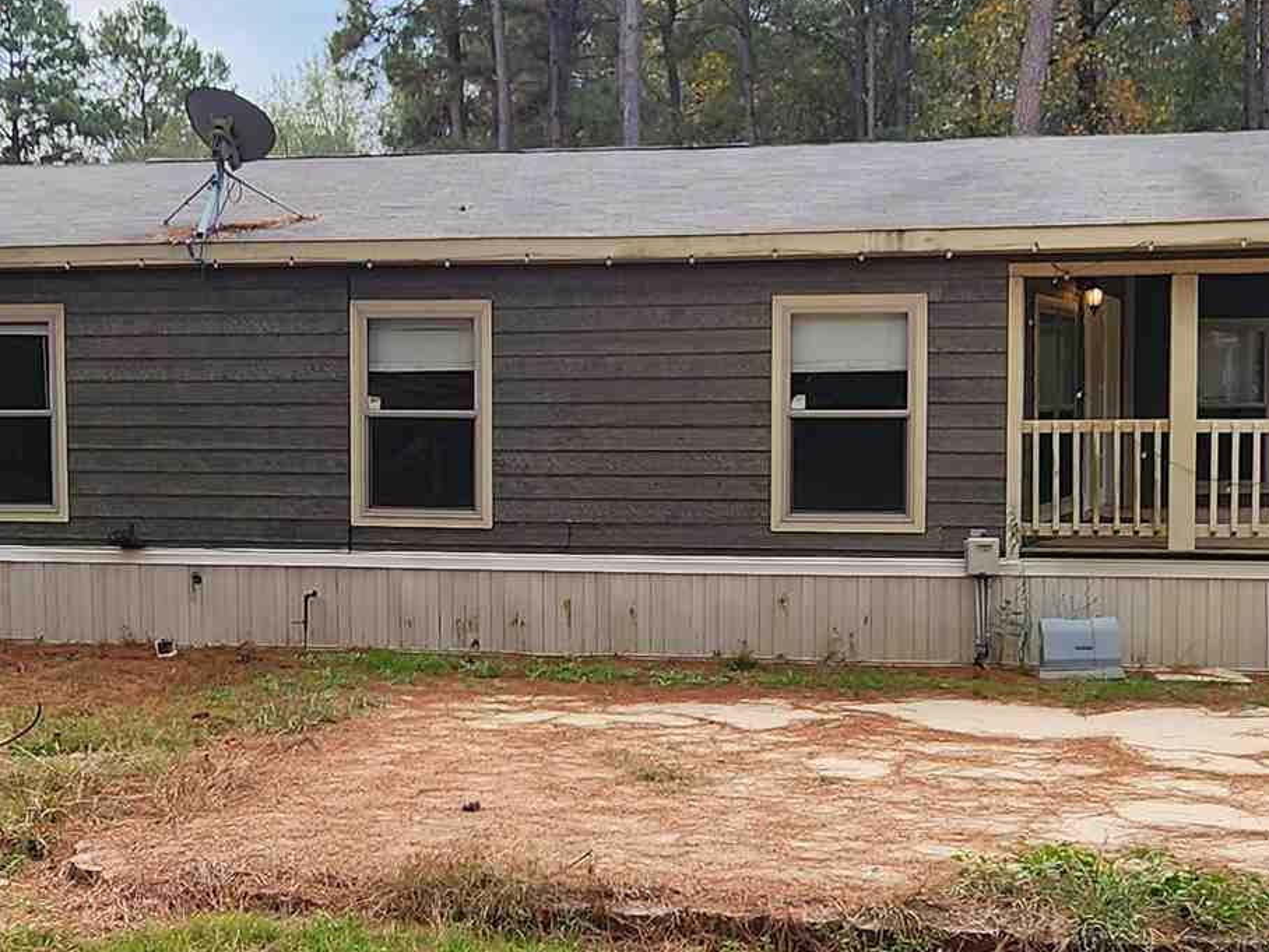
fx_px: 1613
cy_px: 482
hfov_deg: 42.9
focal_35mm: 44
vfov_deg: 32.9
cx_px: 570
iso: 50
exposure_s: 1/675
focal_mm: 2.2
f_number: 2.2
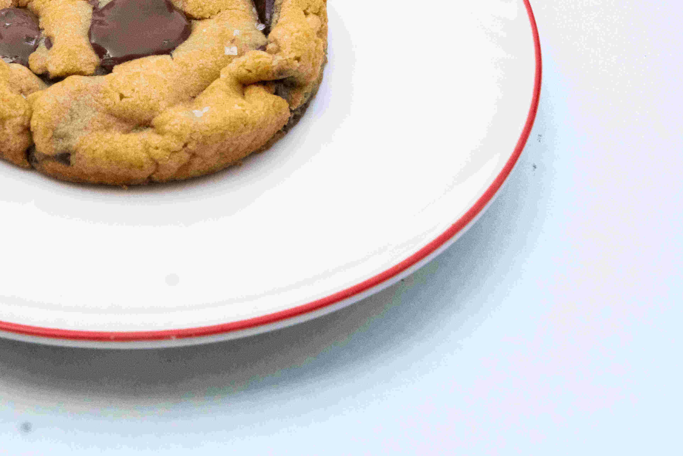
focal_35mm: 61
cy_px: 73
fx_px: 1157
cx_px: 108
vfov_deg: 21.9
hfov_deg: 31.8
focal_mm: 24
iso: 1000
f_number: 16
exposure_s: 1/800
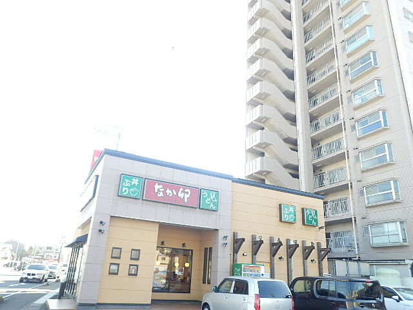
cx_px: 206
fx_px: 358
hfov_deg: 60.0
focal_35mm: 30
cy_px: 155
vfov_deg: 46.8
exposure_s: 1/80
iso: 80
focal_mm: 5.3
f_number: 3.5
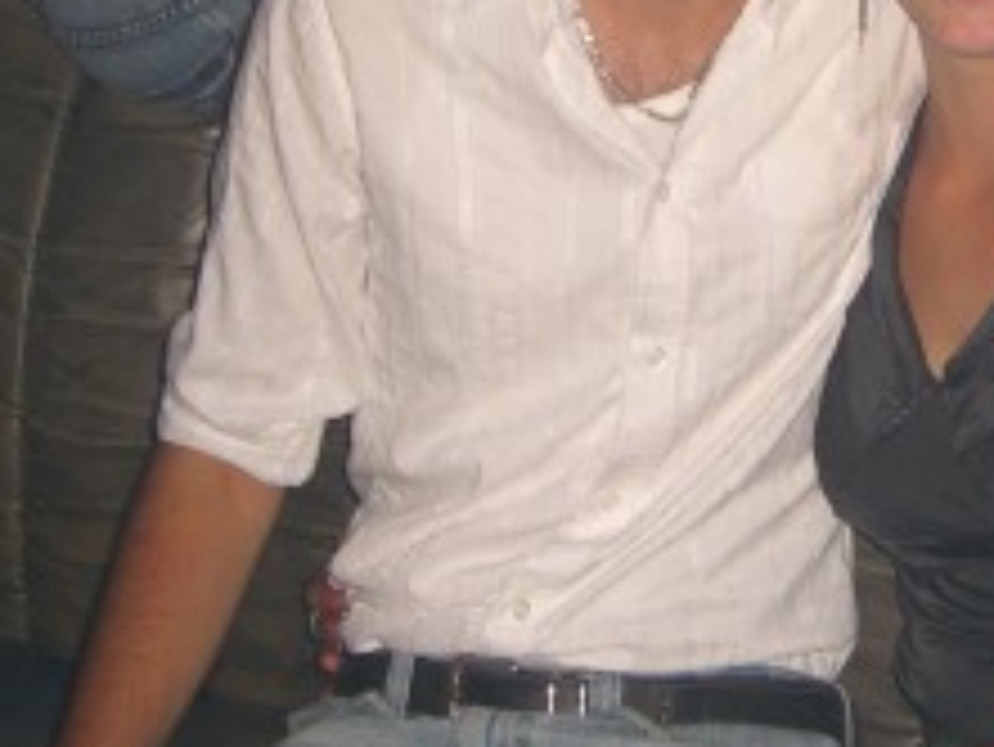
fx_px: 2959
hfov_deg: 18.8
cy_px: 207
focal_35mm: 103
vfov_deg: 14.3
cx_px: 823
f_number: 2.8
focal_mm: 7.9
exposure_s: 1/60
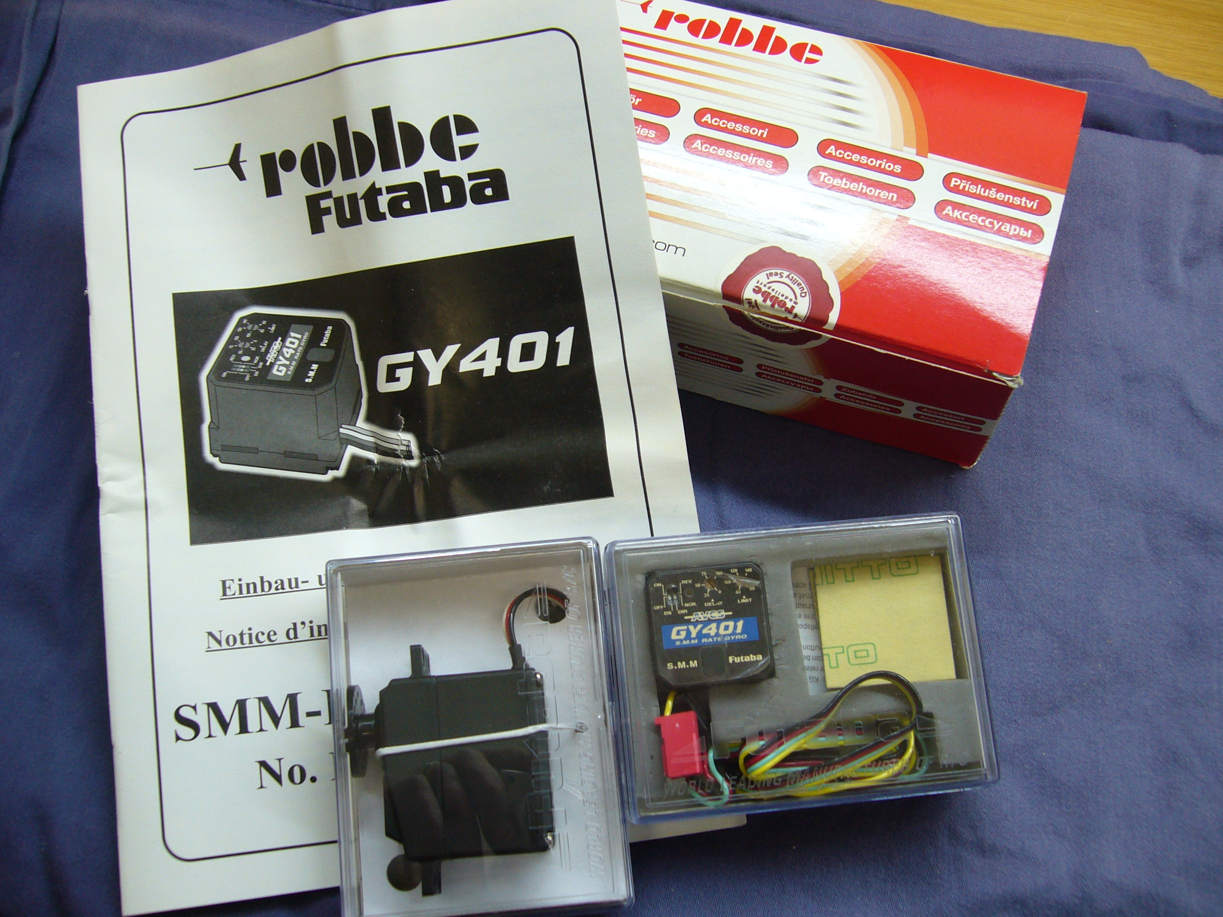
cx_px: 612
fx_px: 1237
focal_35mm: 35
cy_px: 458
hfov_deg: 52.6
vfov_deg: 40.7
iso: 100
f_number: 2.8
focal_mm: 5.8
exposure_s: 1/15
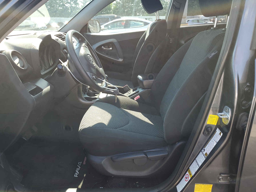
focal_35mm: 26
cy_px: 96
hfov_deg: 67.3
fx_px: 192
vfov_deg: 53.1
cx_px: 128
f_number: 1.5
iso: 50
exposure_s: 1/400
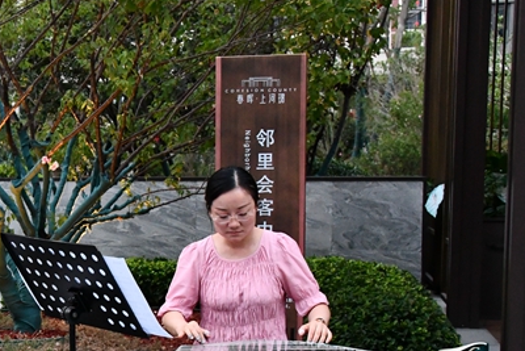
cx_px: 70
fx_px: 1050
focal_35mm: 72
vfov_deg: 18.8
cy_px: 278
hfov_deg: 27.2
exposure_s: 1/125
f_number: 5.6
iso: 5000
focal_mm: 24
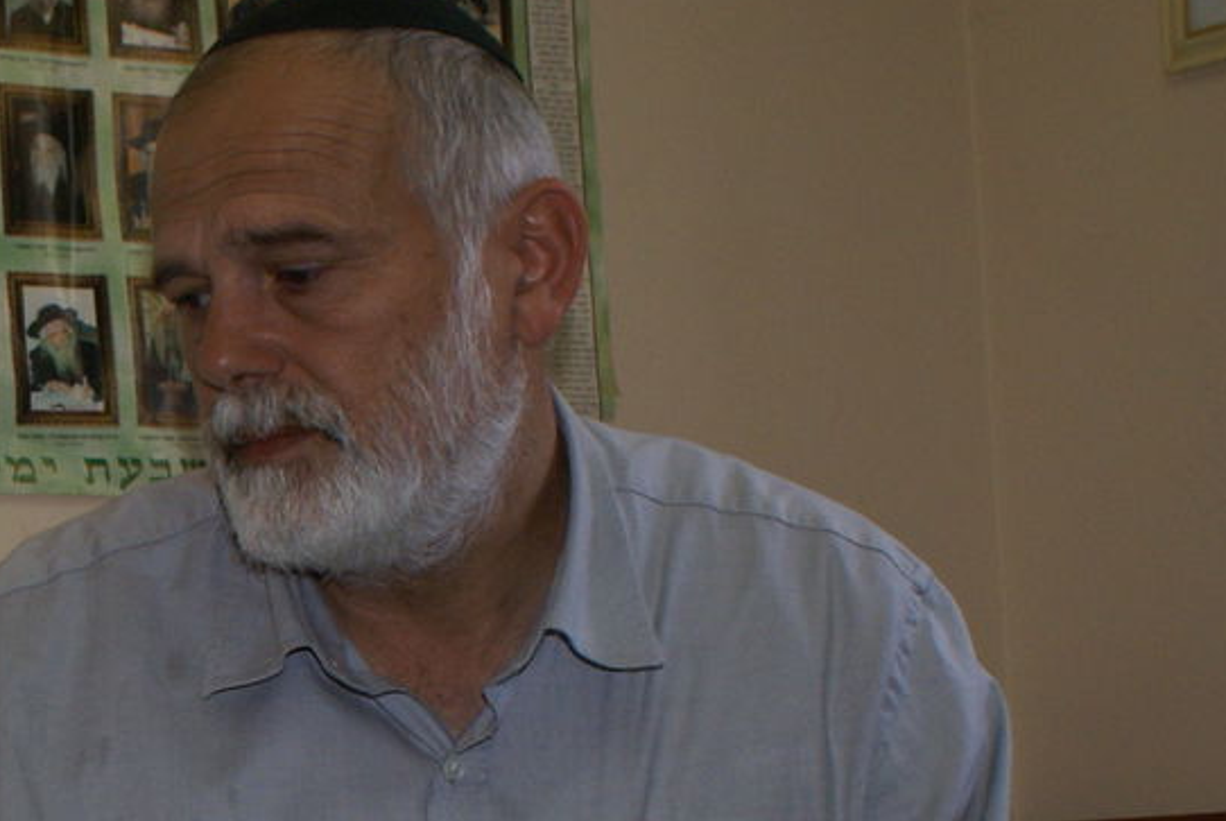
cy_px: 849
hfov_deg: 20.2
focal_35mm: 93
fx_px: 3171
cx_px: -323
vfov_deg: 14.5
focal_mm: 24
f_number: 5.6
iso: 400
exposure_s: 1/60
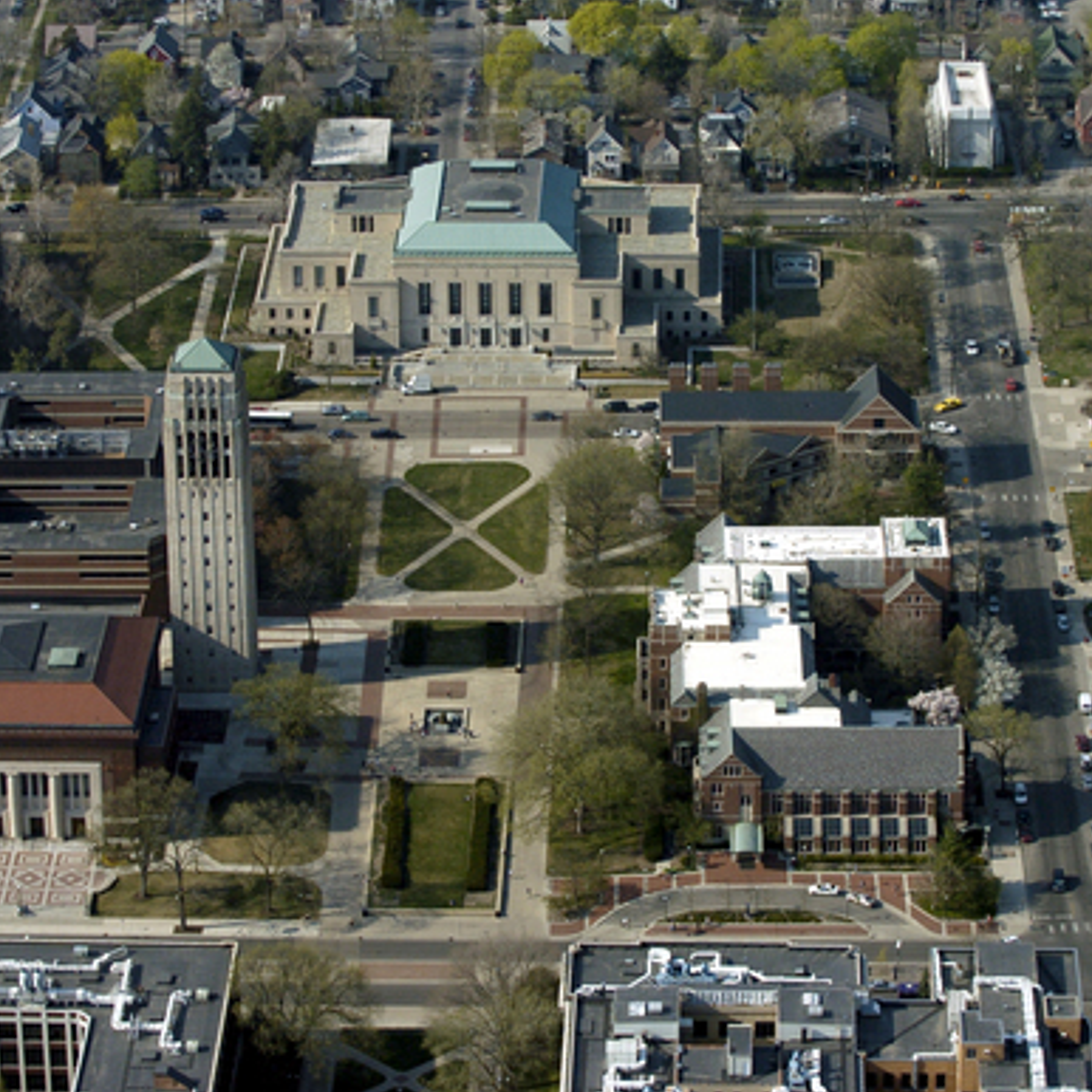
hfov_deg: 12.8
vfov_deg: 12.8
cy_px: 543
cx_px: 574
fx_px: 4854
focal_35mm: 136
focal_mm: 70
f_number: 4.5
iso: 250
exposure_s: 1/2000
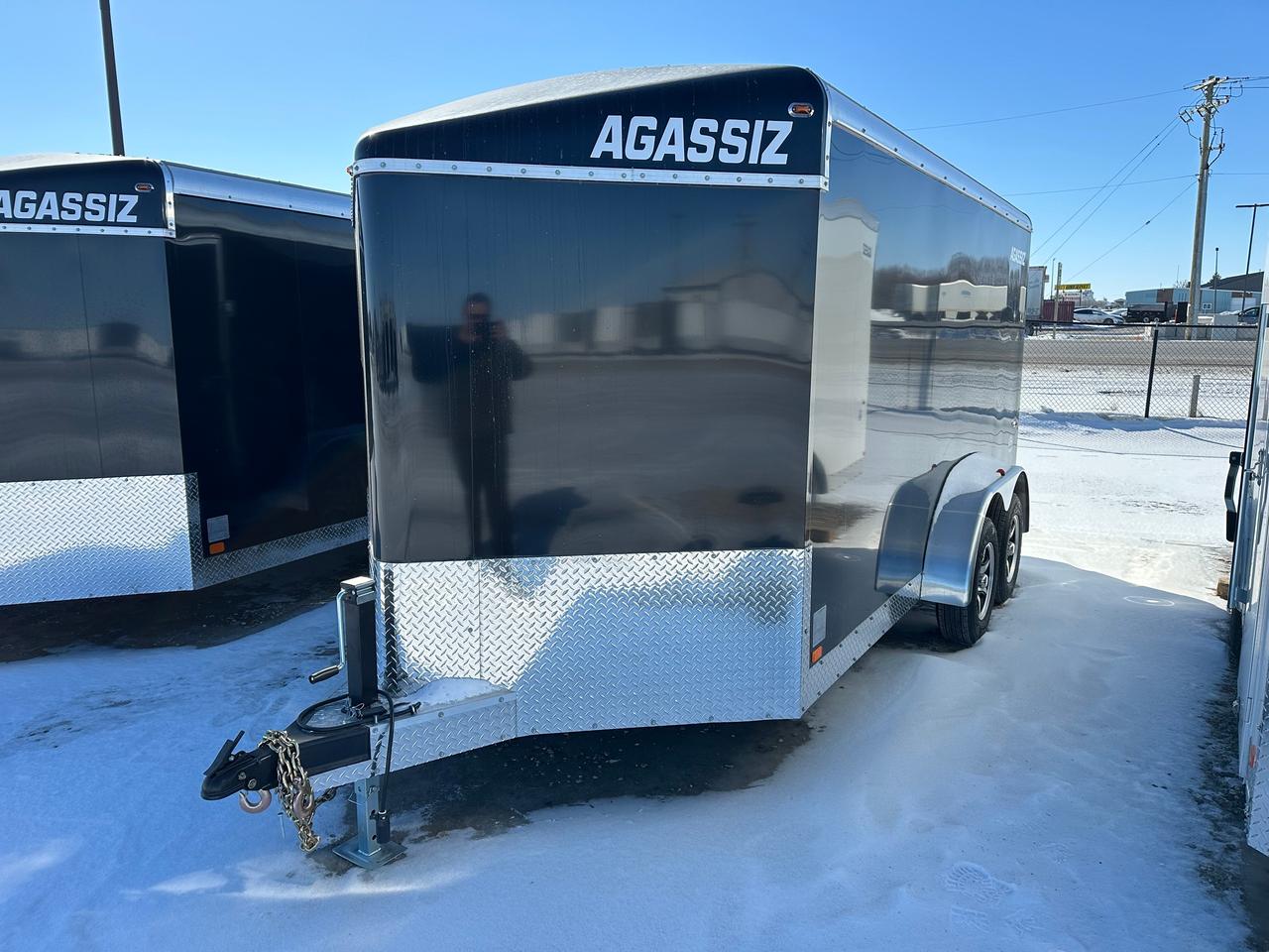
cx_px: 634
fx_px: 880
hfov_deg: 71.6
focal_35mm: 24
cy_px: 476
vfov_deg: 56.8
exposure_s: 1/4348
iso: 80
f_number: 1.78
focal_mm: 6.86
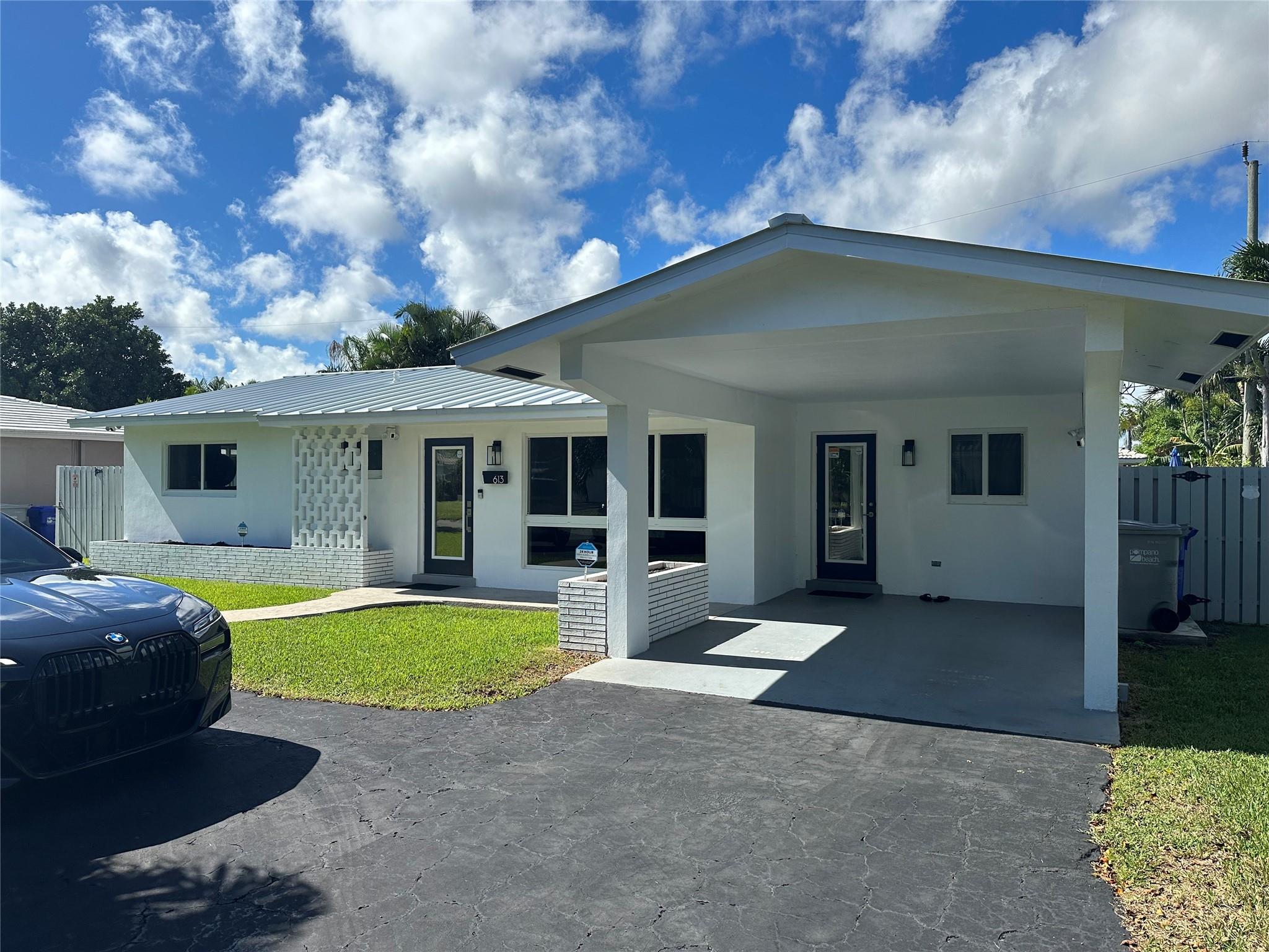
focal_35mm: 24
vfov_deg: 56.8
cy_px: 476
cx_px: 634
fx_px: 880
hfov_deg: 71.6
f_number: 1.78
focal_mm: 6.86
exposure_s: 1/5848
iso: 80
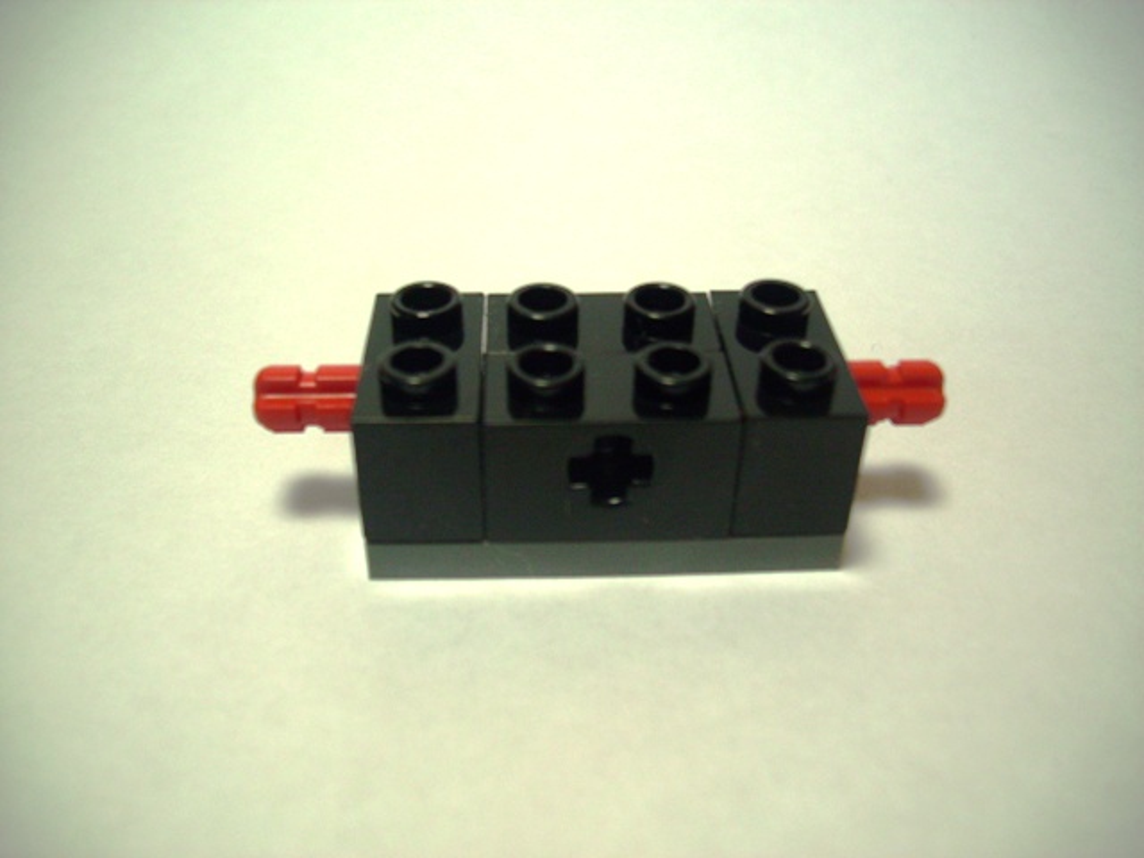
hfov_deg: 56.8
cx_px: 572
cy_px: 429
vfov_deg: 44.2
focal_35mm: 32
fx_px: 1058
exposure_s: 1/80
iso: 80
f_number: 2.9
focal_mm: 5.7
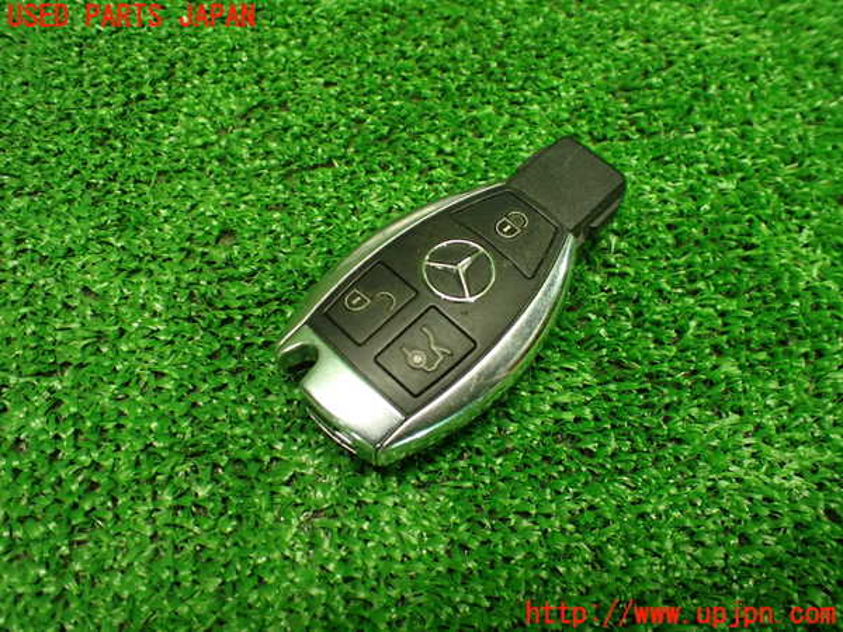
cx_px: 422
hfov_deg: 60.0
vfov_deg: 46.8
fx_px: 731
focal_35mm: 30
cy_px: 316
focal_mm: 5.4
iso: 800
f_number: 2.3
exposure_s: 1/125
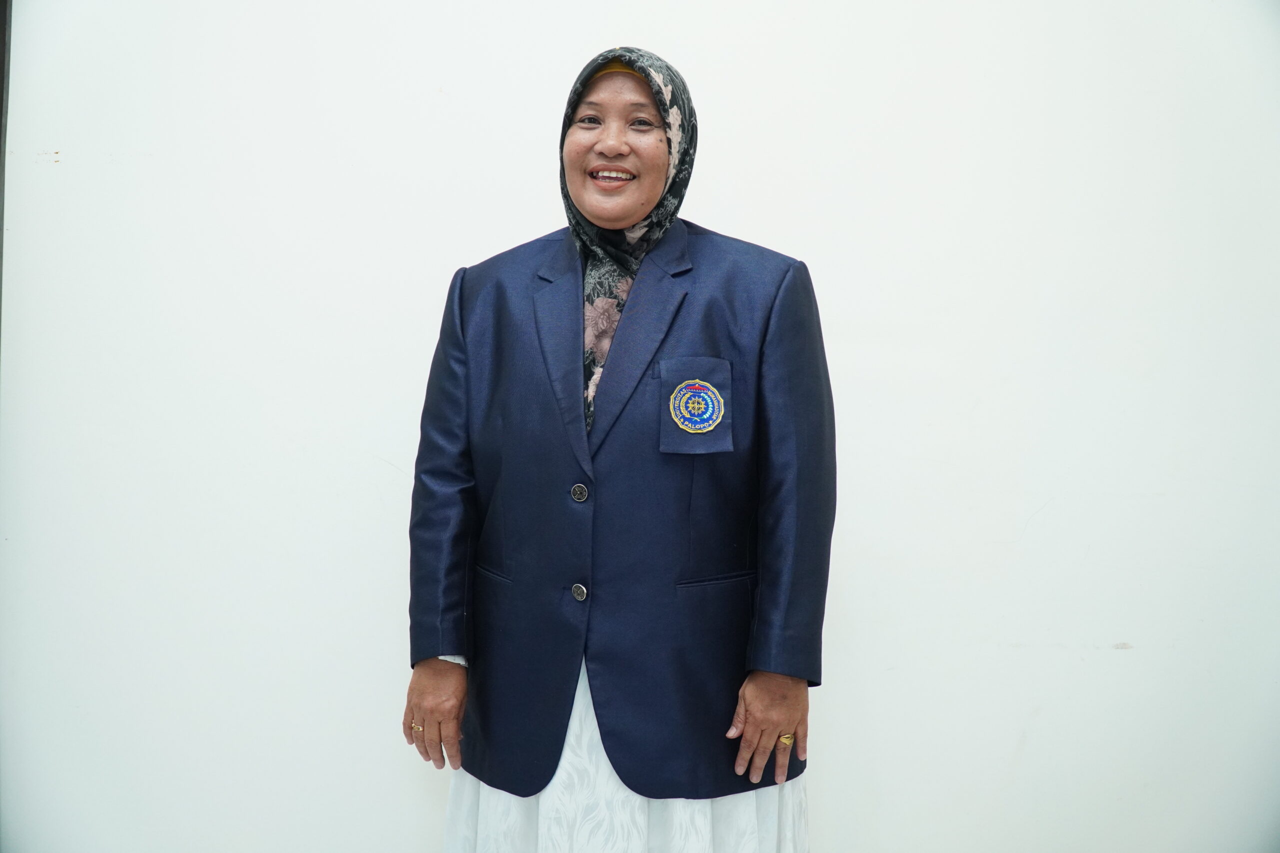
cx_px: 640
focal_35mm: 51
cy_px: 426
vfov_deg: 26.5
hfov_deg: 38.9
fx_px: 1813
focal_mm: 34
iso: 1600
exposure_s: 1/125
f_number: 4
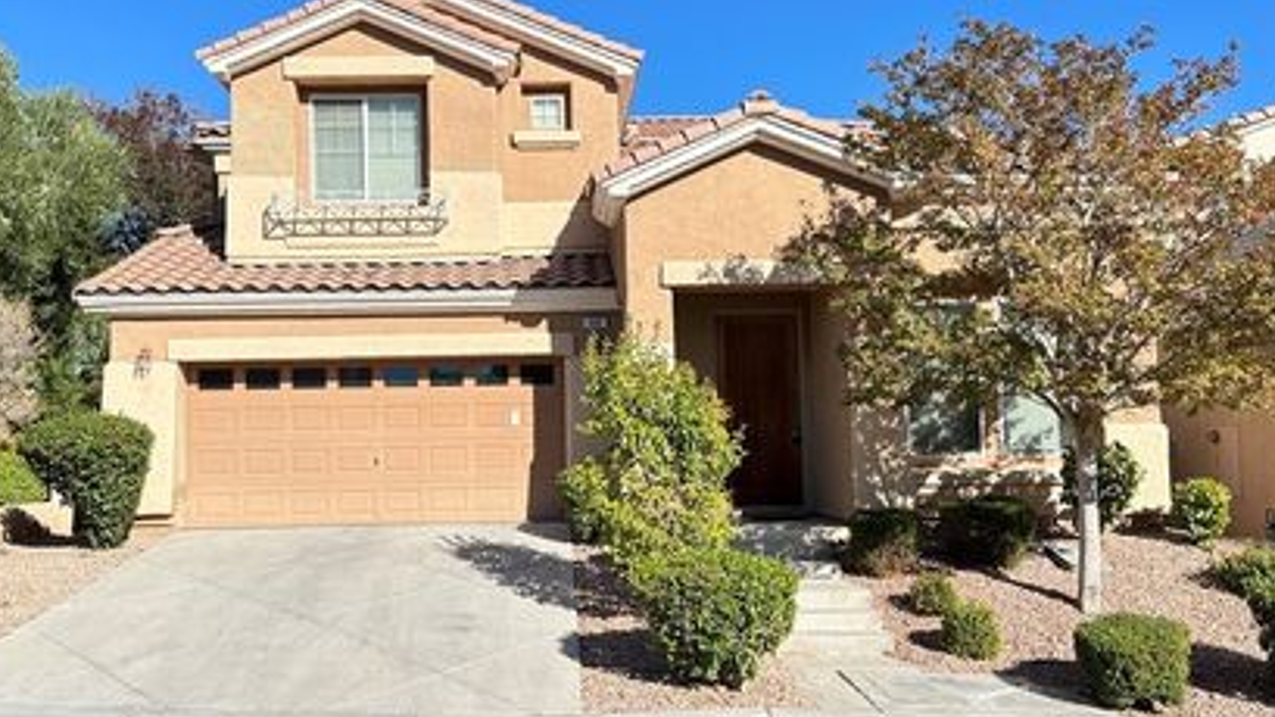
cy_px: 385
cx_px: 549
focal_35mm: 32
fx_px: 1082
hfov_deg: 60.8
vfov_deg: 36.7
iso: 80
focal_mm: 6.86
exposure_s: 1/2353
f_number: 1.78
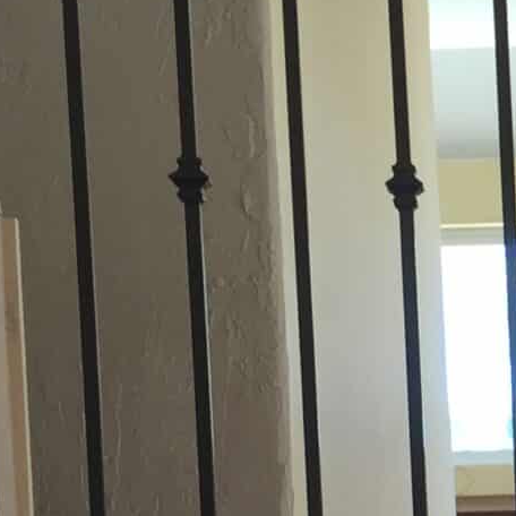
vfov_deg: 11.5
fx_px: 2429
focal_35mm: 144
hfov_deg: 10.8
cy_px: 818
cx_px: 1109
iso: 32
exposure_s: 1/60
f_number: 2.2
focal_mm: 4.15
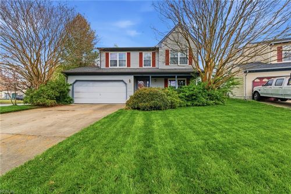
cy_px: 97
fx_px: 113
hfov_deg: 104.3
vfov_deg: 81.2
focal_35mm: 14
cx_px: 146
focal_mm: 14
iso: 250
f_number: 8
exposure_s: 1/3200
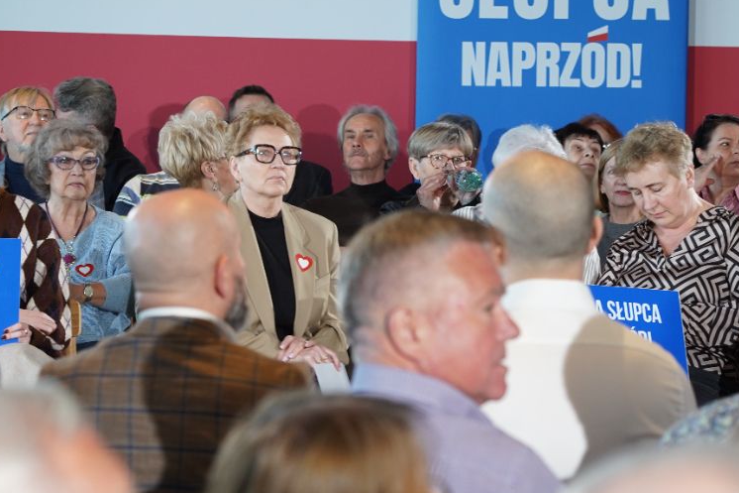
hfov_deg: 11.2
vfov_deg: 7.5
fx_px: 3756
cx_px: 426
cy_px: 312
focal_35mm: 183
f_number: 5.6
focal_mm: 105
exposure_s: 1/100
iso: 1000
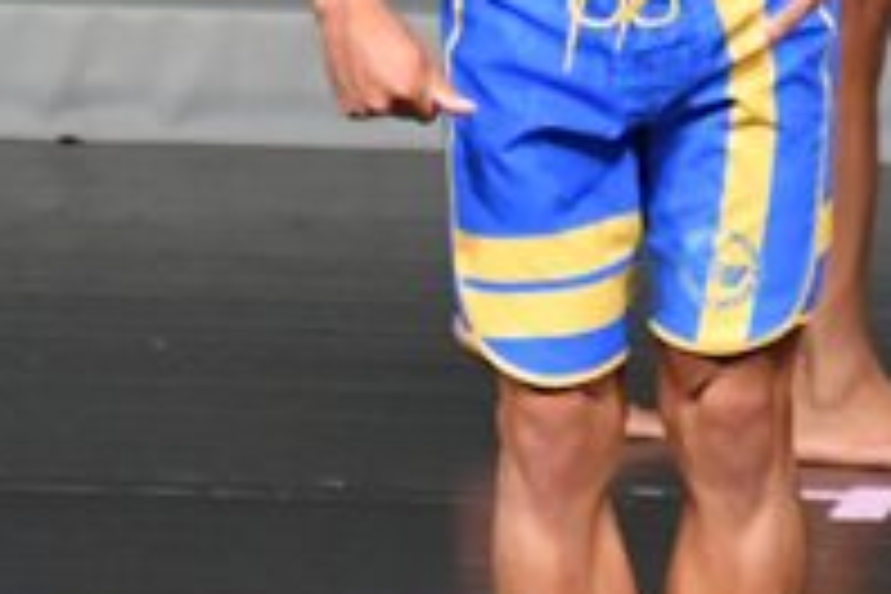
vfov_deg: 0.9
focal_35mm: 1469
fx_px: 36355
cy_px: 22
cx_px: 569
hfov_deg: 1.4
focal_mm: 250
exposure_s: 1/400
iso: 5000
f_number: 5.6
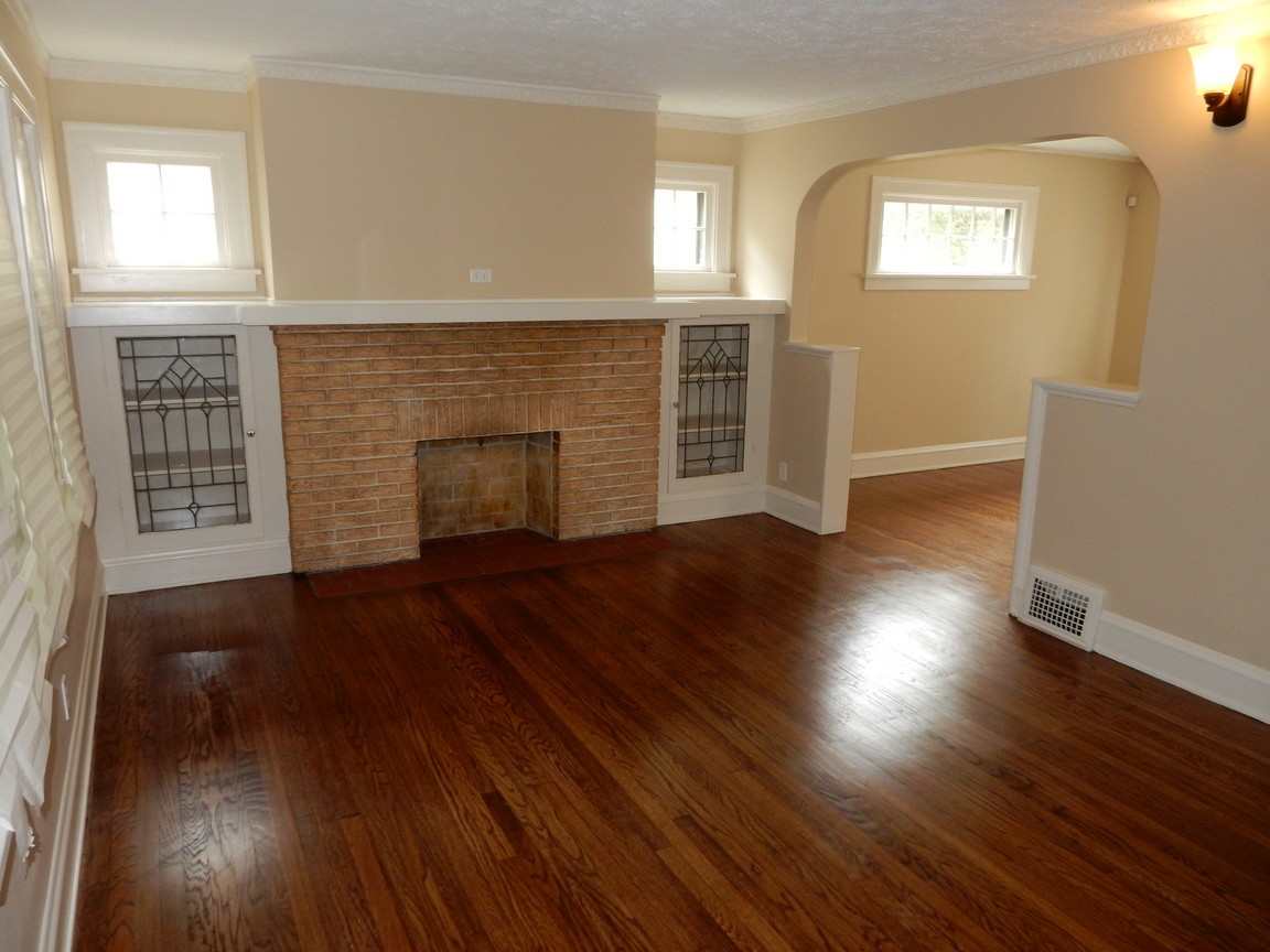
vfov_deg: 54.9
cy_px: 476
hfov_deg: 69.4
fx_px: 917
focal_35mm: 25
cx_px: 635
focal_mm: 4.5
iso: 220
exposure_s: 1/30
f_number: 3.7
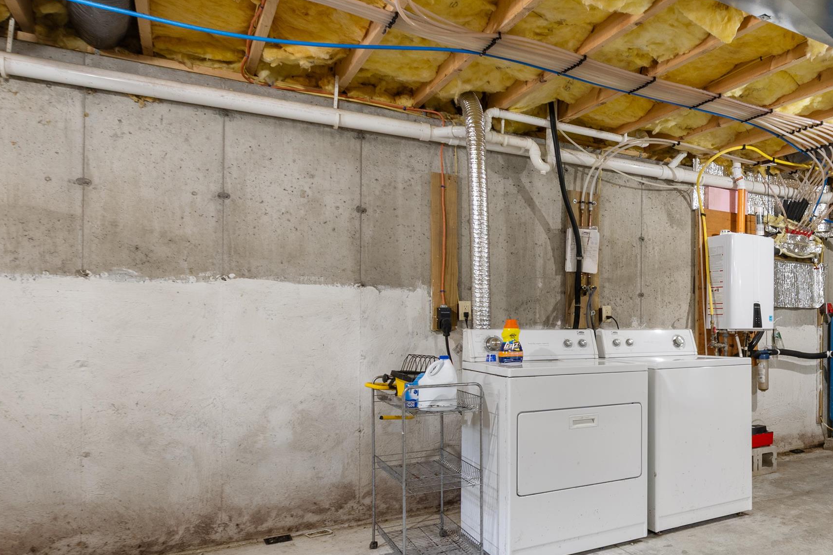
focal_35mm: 27
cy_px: 322
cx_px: 706
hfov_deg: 60.0
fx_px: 625
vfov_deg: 47.7
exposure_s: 1/1.25
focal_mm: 10
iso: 100
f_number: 8
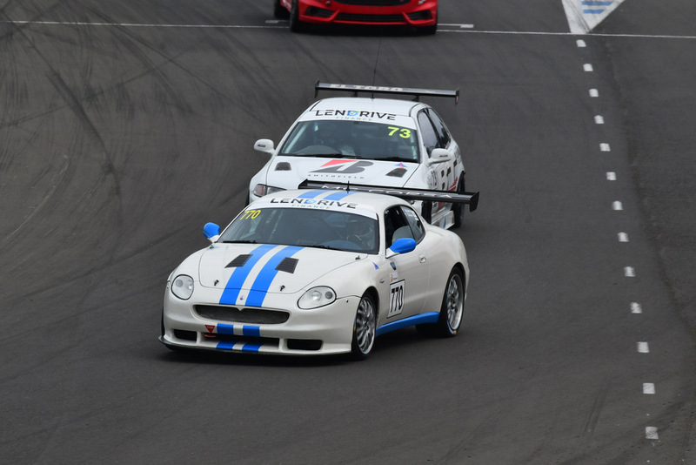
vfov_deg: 2.0
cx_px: 348
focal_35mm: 675
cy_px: 232
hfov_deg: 3.1
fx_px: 13054
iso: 400
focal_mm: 450
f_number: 11
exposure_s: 1/640
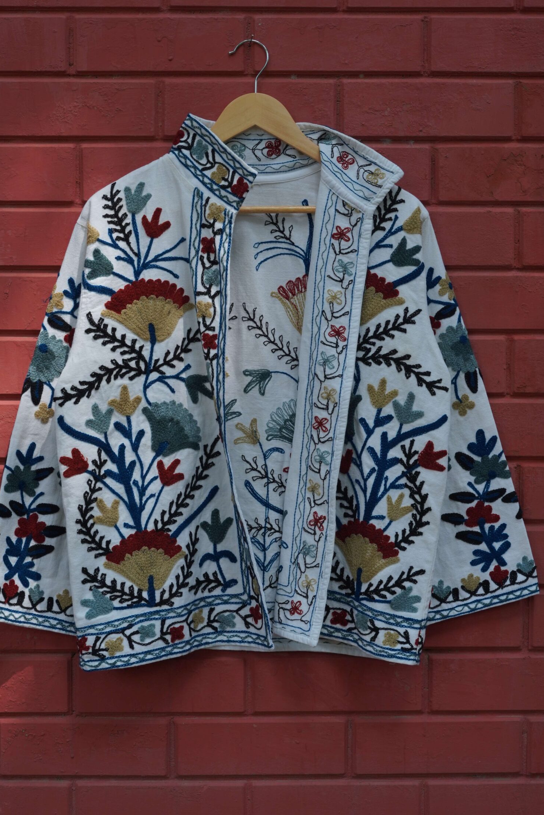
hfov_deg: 23.4
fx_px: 1314
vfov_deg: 34.4
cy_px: 354
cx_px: 249
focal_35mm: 58
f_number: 8
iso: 320
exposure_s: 1/160
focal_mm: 50
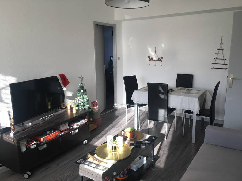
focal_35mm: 29
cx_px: 121
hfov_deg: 61.7
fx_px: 203
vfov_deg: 48.2
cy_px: 90
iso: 25
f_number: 2.2
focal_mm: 4.15
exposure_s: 1/118
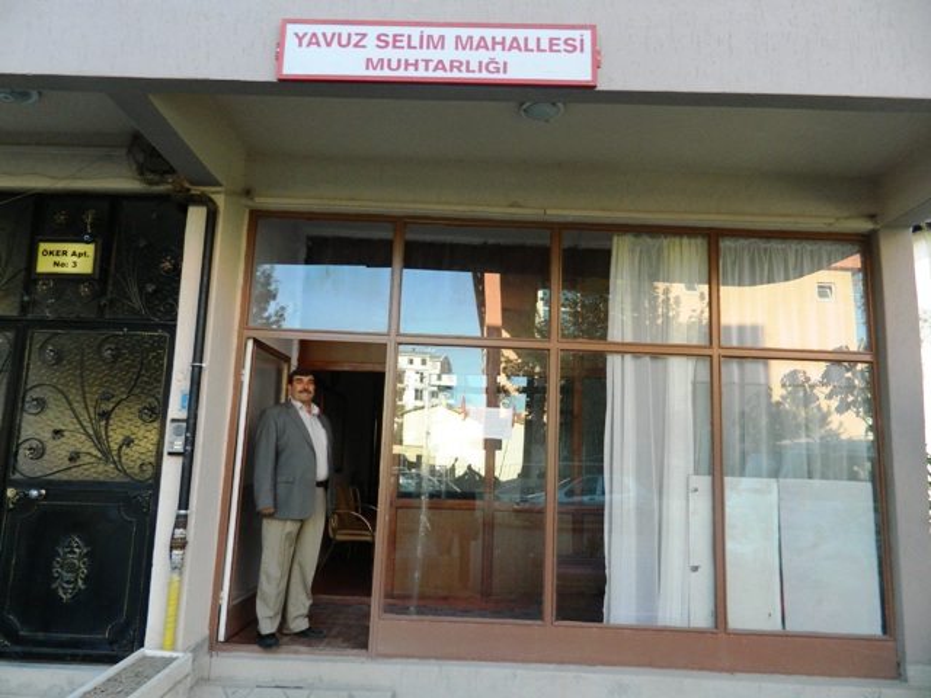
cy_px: 349
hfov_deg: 69.4
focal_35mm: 25
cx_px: 466
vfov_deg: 54.9
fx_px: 672
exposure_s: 1/250
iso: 220
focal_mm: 4.5
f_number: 3.1
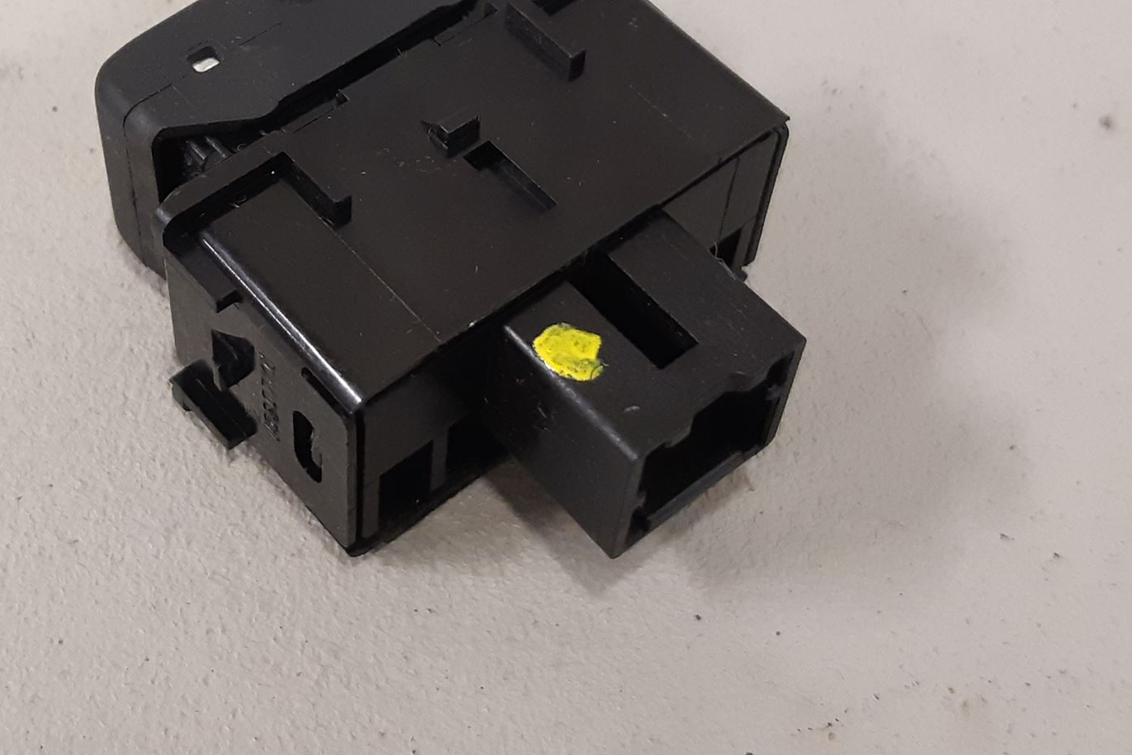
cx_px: 357
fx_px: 1258
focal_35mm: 40
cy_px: 236
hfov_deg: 47.5
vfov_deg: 33.0
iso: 250
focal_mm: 3.93
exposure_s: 1/40
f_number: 1.7
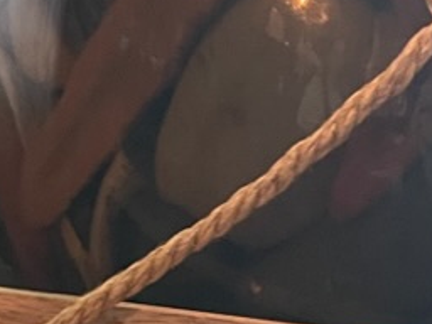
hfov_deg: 15.0
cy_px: 312
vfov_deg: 11.3
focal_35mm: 130
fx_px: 1622
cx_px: 398
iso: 500
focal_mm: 4.2
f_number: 1.6
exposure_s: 1/25
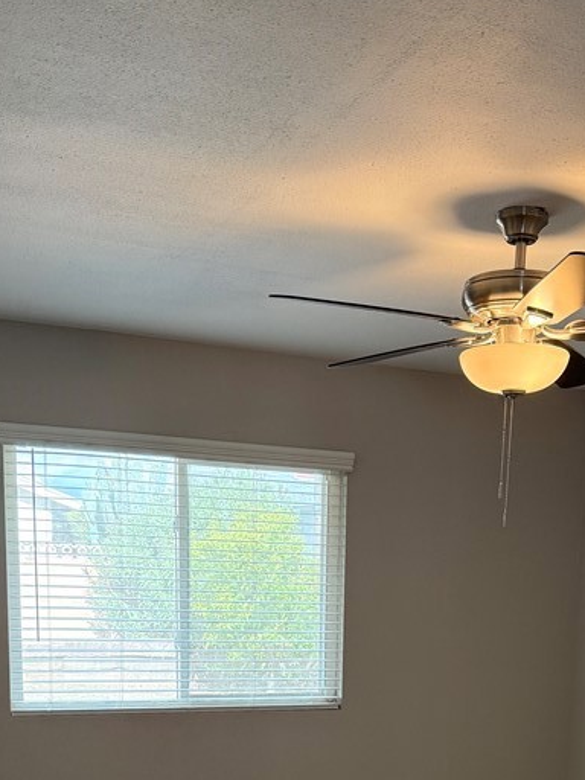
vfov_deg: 36.0
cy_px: 771
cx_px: 373
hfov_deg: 30.1
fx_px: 1082
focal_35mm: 48
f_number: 1.78
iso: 200
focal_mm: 6.76
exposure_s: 1/155
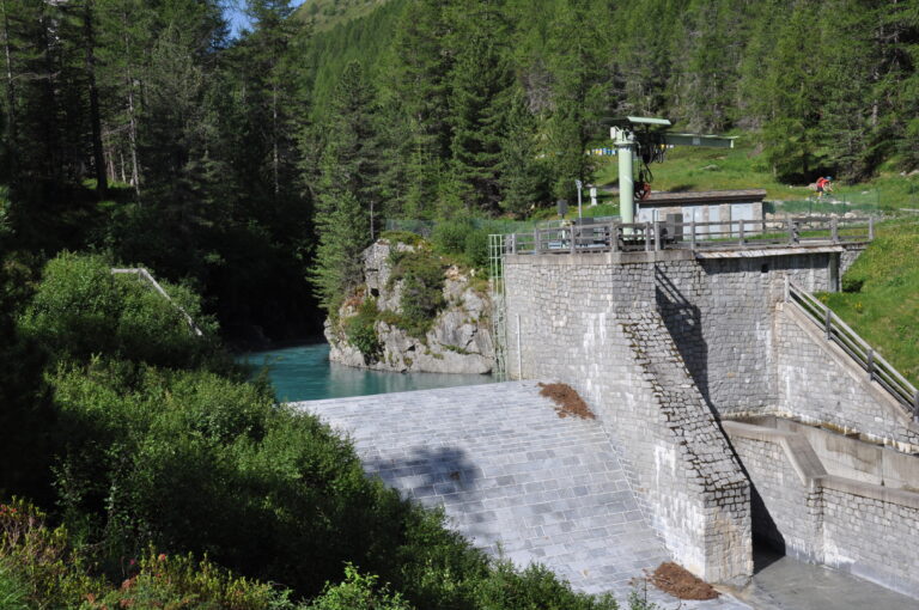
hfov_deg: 43.7
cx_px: 460
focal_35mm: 45
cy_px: 305
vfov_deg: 29.8
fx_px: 1147
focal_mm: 30
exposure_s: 1/500
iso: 400
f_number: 11
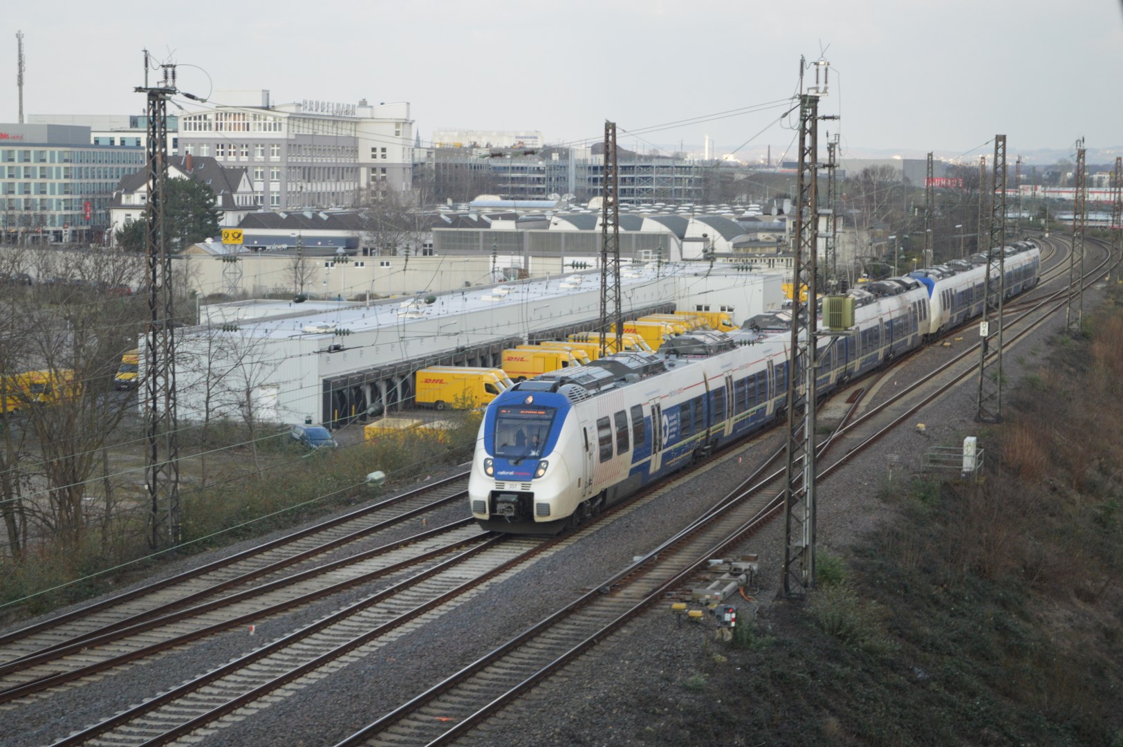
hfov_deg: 24.6
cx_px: 562
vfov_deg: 16.5
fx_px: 2571
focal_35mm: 82
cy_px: 374
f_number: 5.6
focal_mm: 55
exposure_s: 1/500
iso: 1100
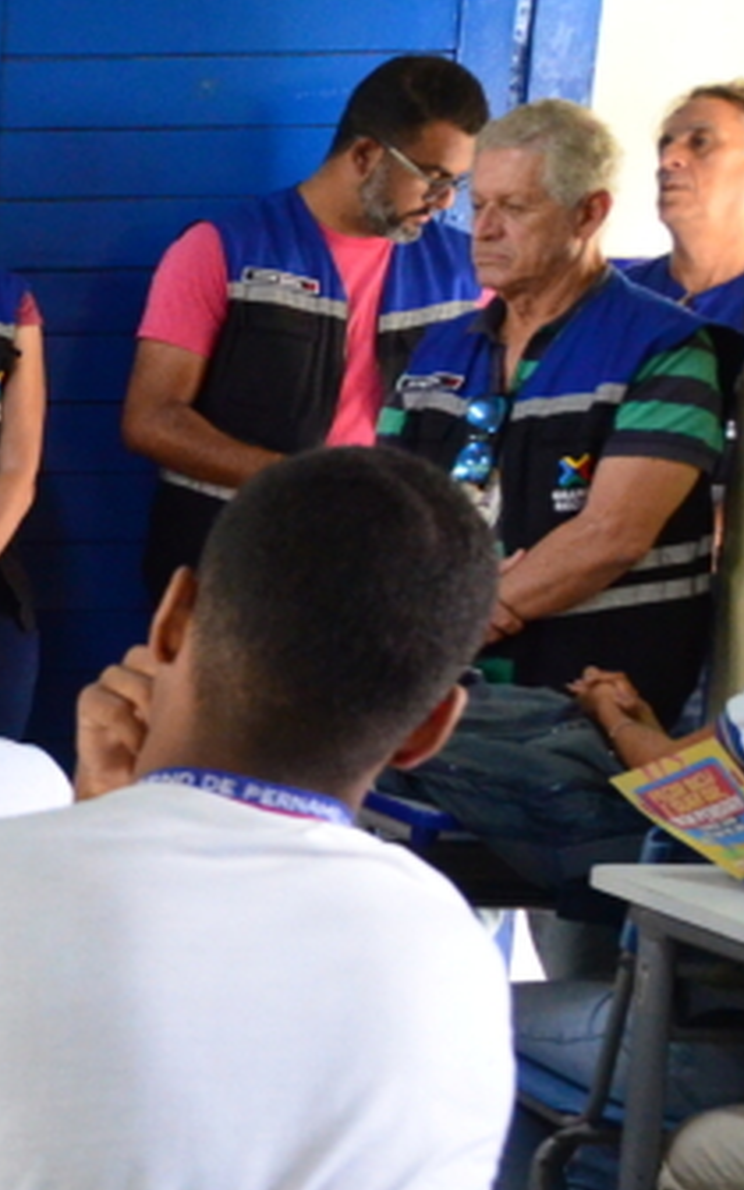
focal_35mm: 103
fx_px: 3342
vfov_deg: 20.0
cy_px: 910
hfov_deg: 10.8
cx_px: -1024
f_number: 5.6
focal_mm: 22
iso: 2500
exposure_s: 1/100
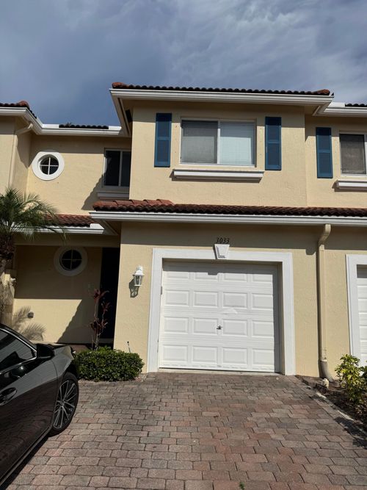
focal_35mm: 24
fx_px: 339
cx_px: 184
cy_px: 245
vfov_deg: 71.6
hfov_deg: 56.8
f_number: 1.78
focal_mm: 6.76
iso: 64
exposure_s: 1/12346
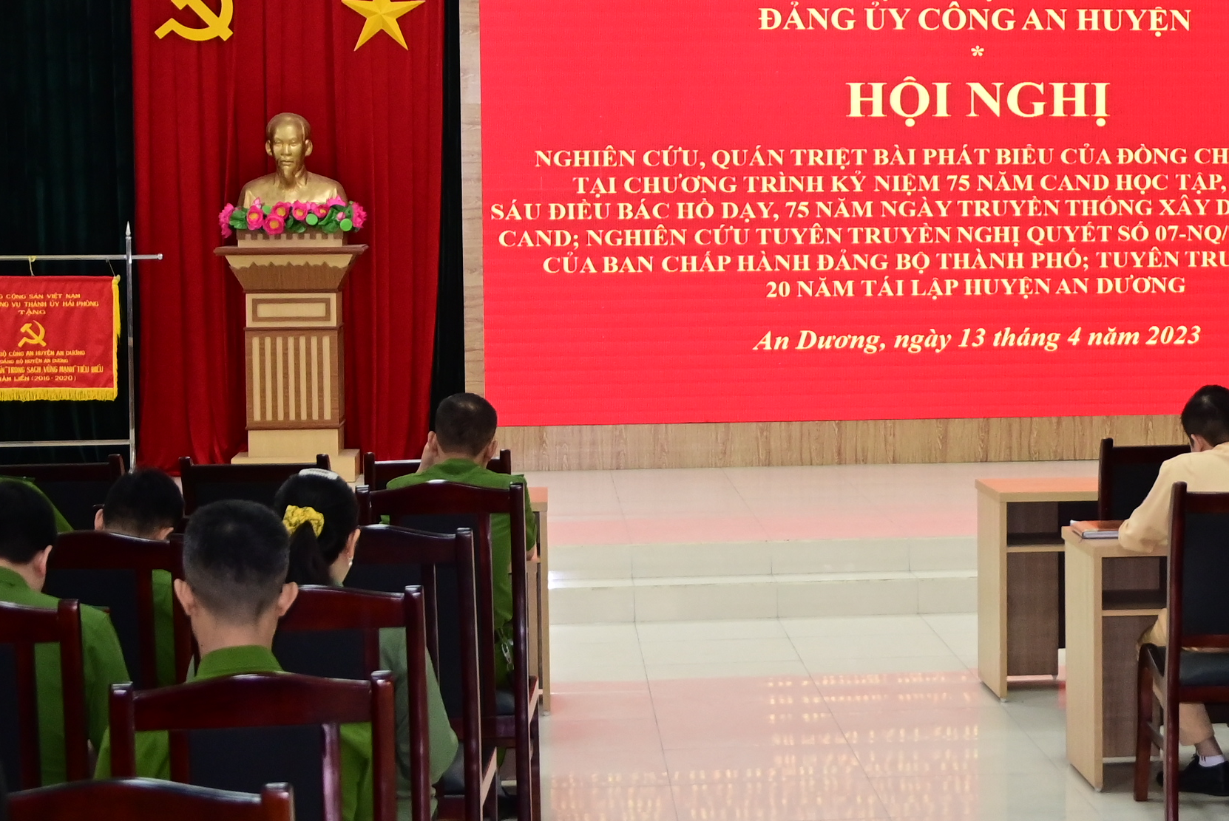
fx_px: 2904
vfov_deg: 16.1
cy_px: 307
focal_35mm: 85
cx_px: 1009
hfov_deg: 23.5
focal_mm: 32
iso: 2000
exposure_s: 1/200
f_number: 4.2
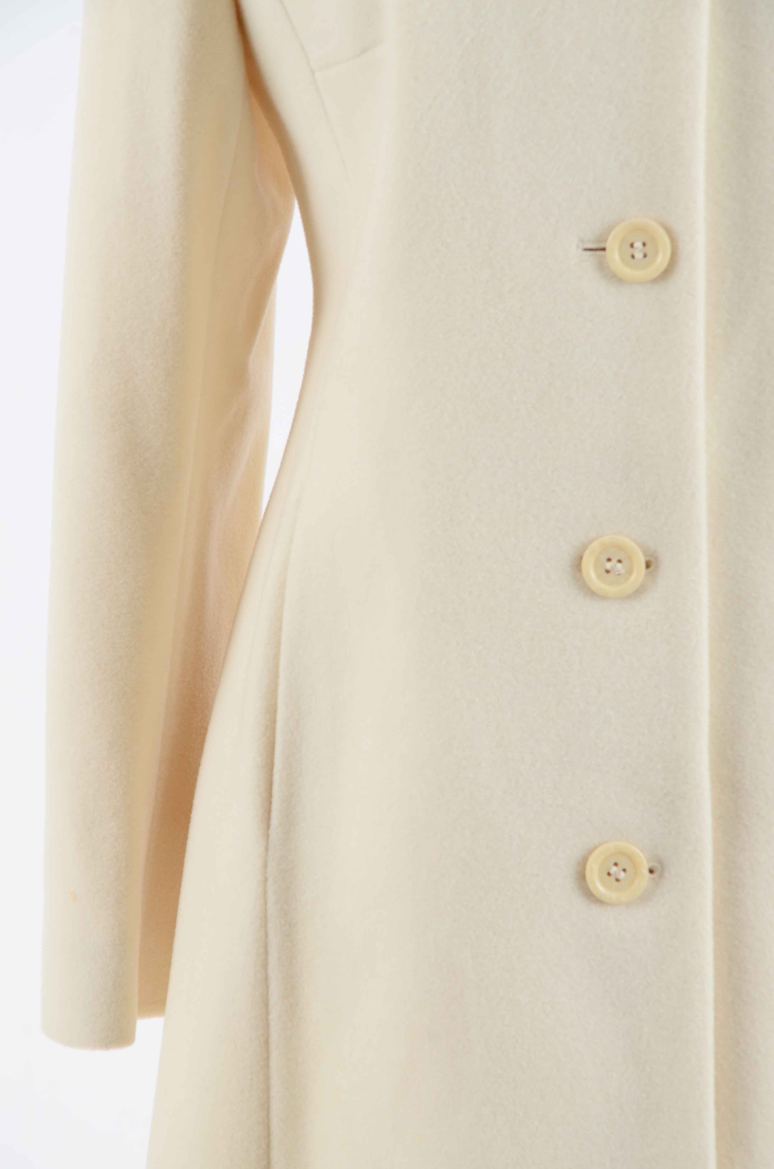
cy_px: 584
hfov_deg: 8.7
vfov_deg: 13.1
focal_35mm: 158
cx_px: 387
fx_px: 5102
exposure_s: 1/80
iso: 160
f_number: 8
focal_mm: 105
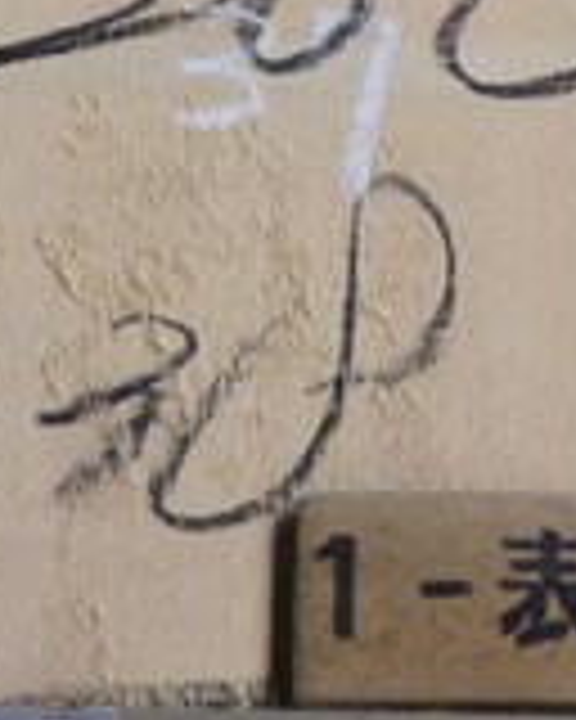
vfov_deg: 15.5
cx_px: 400
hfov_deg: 14.1
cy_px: -518
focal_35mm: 109
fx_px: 2323
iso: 400
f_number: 3.3
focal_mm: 4.9
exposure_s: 1/15
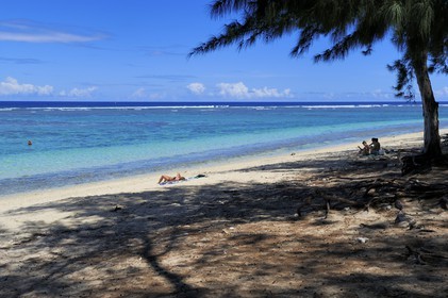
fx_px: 473
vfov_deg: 35.0
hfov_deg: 50.7
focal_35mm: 38
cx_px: 224
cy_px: 149
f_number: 14
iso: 200
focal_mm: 38
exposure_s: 1/250
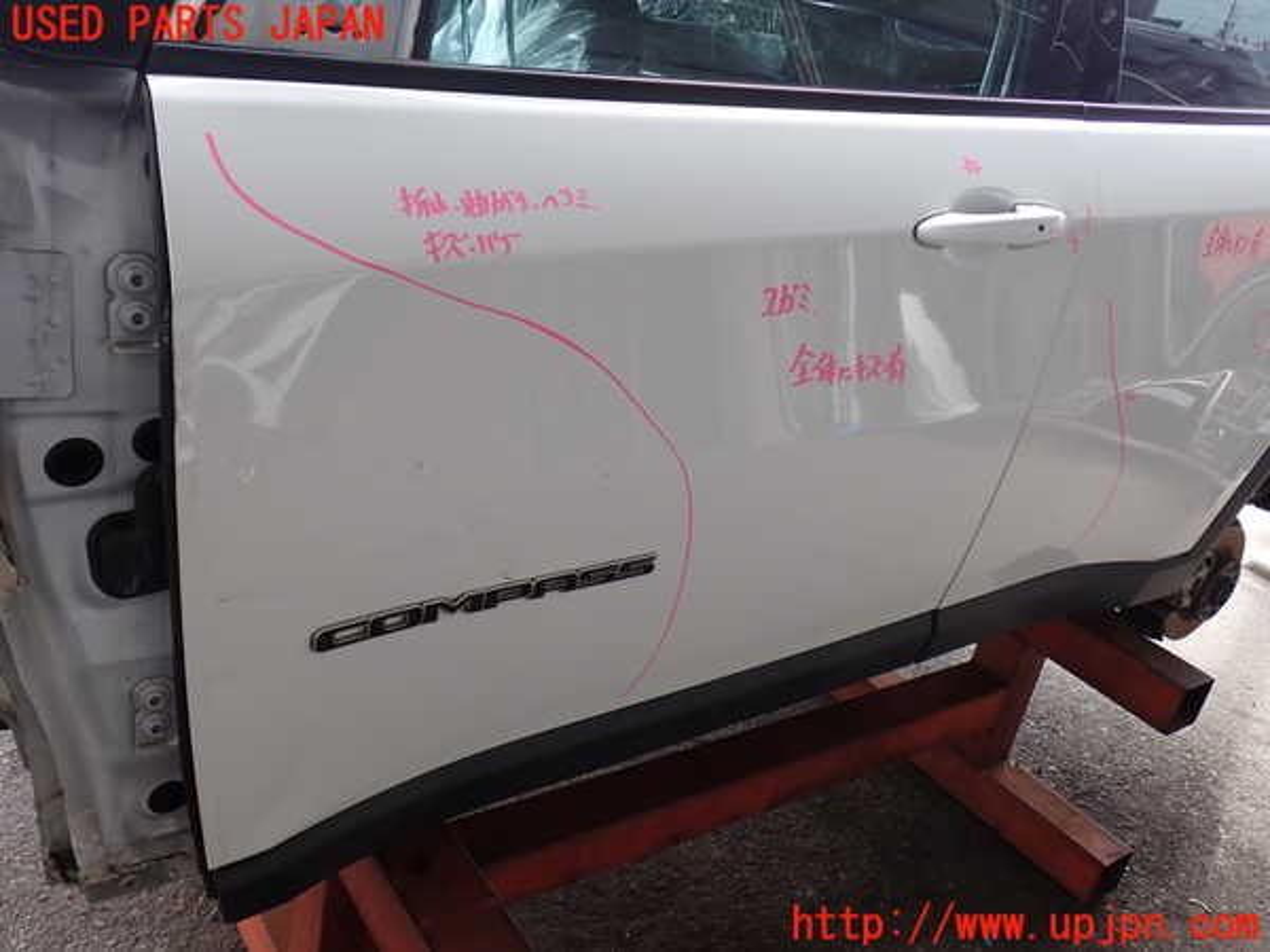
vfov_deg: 46.8
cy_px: 476
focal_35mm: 30
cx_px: 635
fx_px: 1101
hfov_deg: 60.0
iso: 100
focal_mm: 5.4
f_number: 3.2
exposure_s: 1/80
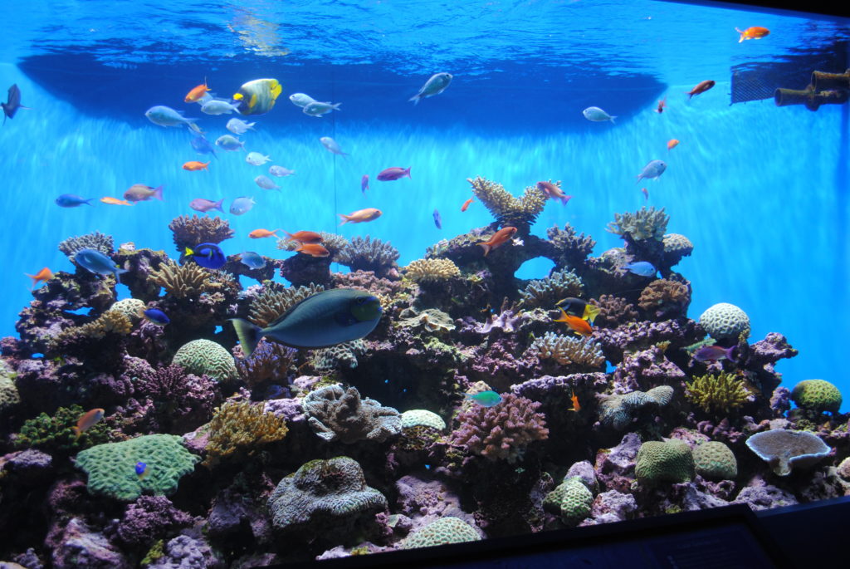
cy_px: 284
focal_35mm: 30
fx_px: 709
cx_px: 425
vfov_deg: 43.7
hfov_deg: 61.9
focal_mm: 20
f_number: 3.8
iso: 200
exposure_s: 1/50
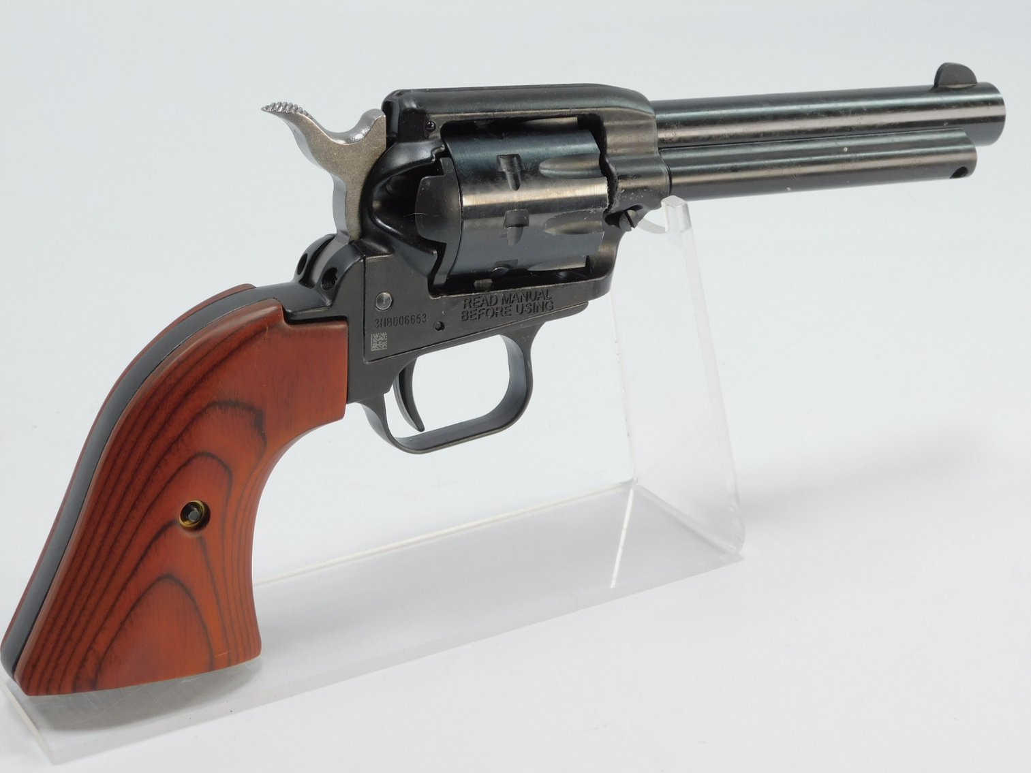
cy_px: 386
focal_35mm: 66
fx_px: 1966
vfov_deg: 22.3
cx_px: 516
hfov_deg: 29.4
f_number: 4.2
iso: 125
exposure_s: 1/100
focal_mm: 11.7
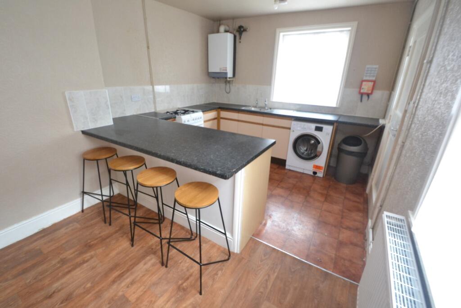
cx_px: 230
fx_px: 192
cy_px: 154
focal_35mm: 15
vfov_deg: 77.3
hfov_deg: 100.4
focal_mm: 10
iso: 1600
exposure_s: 1/15
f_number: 8
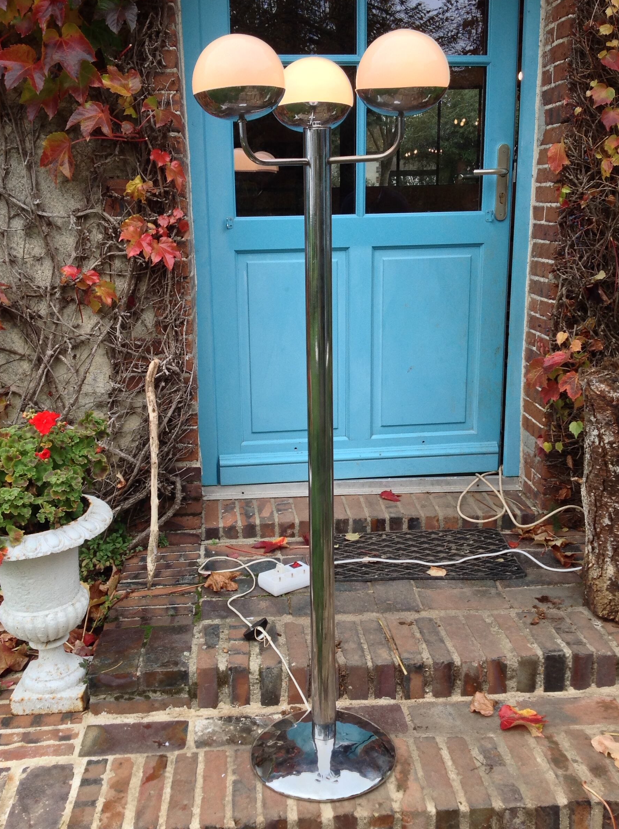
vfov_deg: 49.0
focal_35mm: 38
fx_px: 908
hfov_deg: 37.6
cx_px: 293
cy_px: 413
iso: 50
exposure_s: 1/145
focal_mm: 4.28
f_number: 2.4
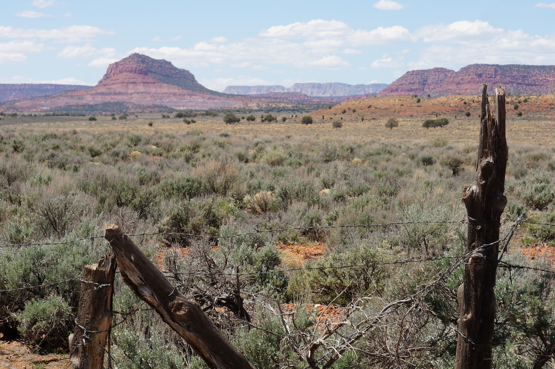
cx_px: 278
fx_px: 1617
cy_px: 184
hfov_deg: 19.5
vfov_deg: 13.0
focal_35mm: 105
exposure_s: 1/160
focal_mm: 70
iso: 100
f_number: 10
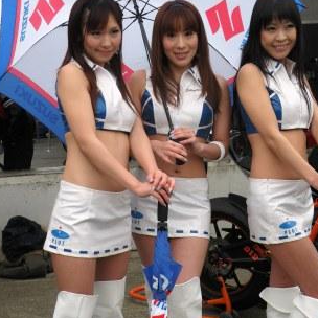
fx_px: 759
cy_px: 174
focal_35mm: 73
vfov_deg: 23.7
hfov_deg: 23.7
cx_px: 166
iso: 64
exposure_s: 1/94.8
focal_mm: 9.8
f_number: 4
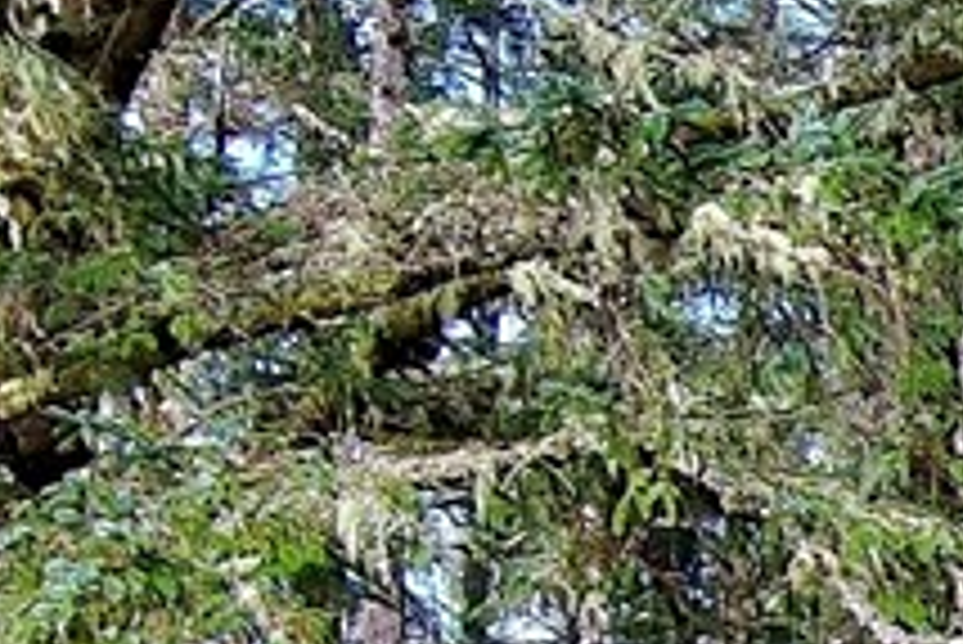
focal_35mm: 230
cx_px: 2590
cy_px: 1340
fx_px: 6156
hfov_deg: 8.0
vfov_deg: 5.8
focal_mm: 10.57
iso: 100
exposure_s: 1/402
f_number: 2.8
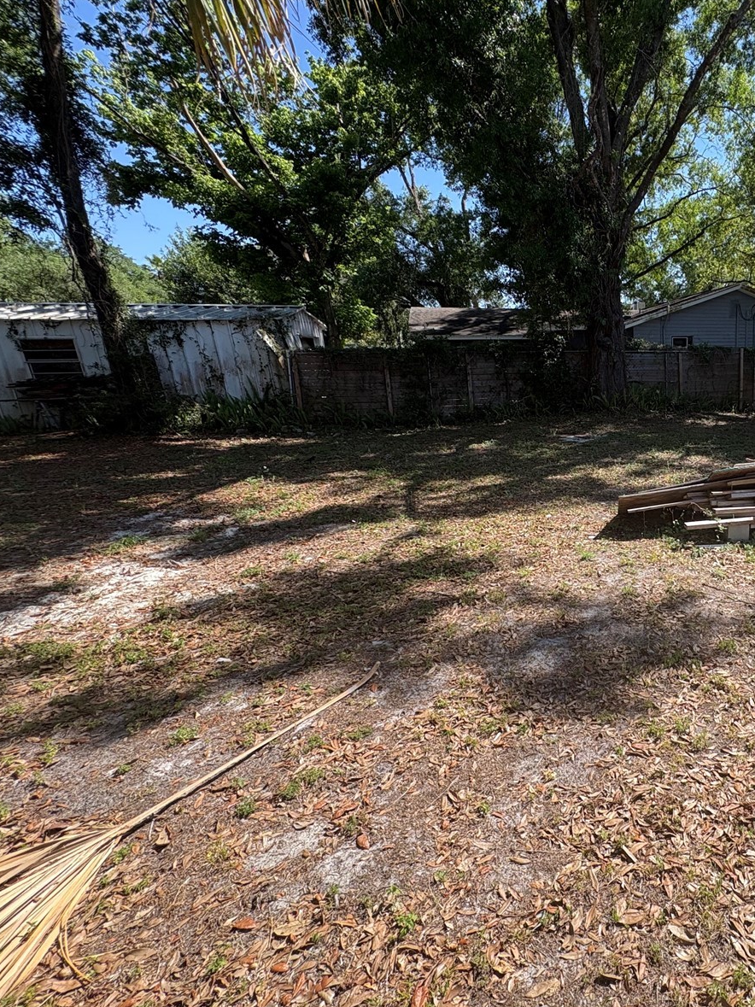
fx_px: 553
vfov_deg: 84.7
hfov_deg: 60.6
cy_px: 511
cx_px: 646
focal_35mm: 19
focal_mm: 2.22
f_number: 2.2
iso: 40
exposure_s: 1/533
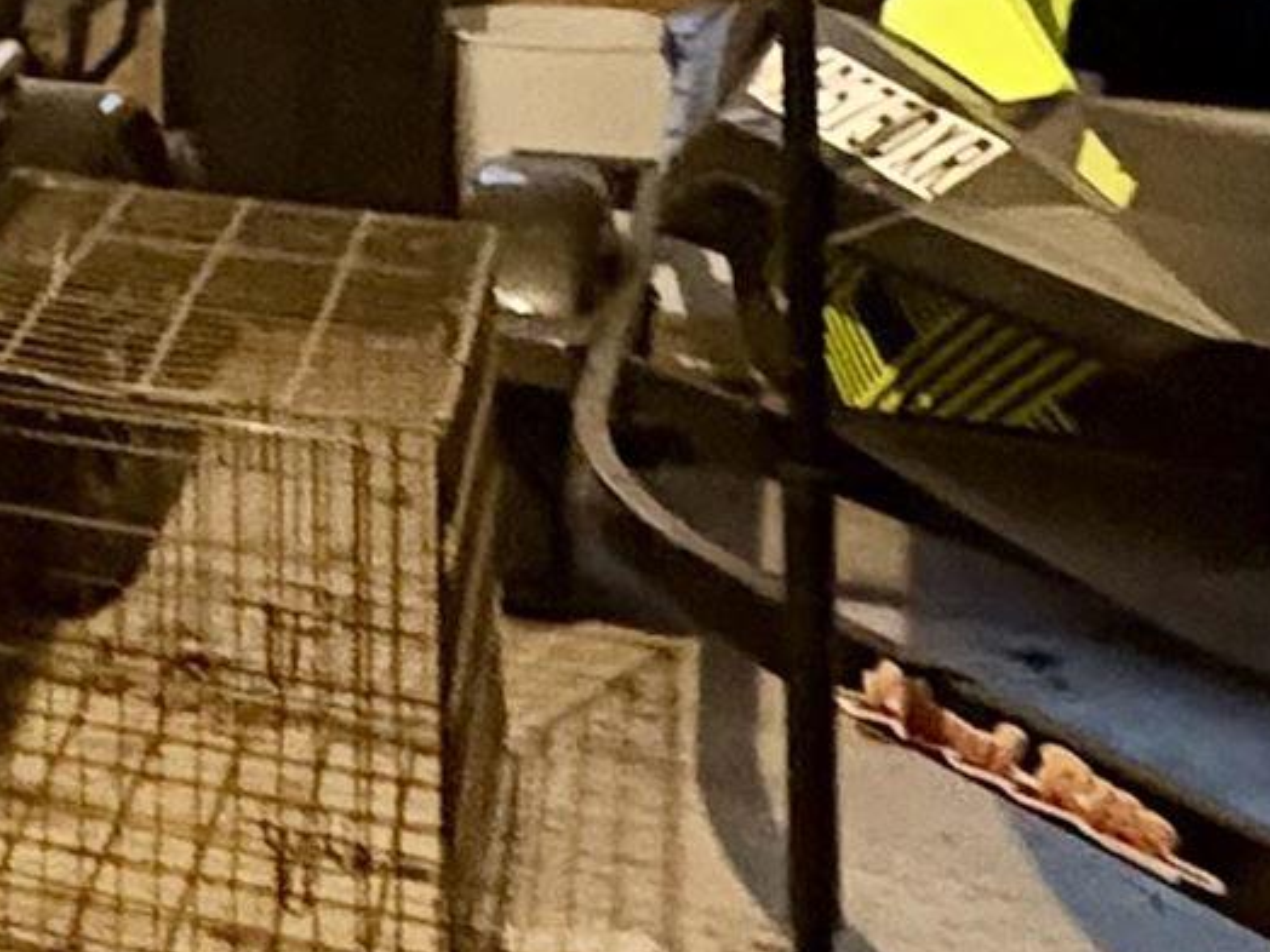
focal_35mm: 82
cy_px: -572
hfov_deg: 20.0
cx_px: -722
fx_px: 3008
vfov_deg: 16.1
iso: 1000
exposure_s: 1/30
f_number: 2.2
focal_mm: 2.22
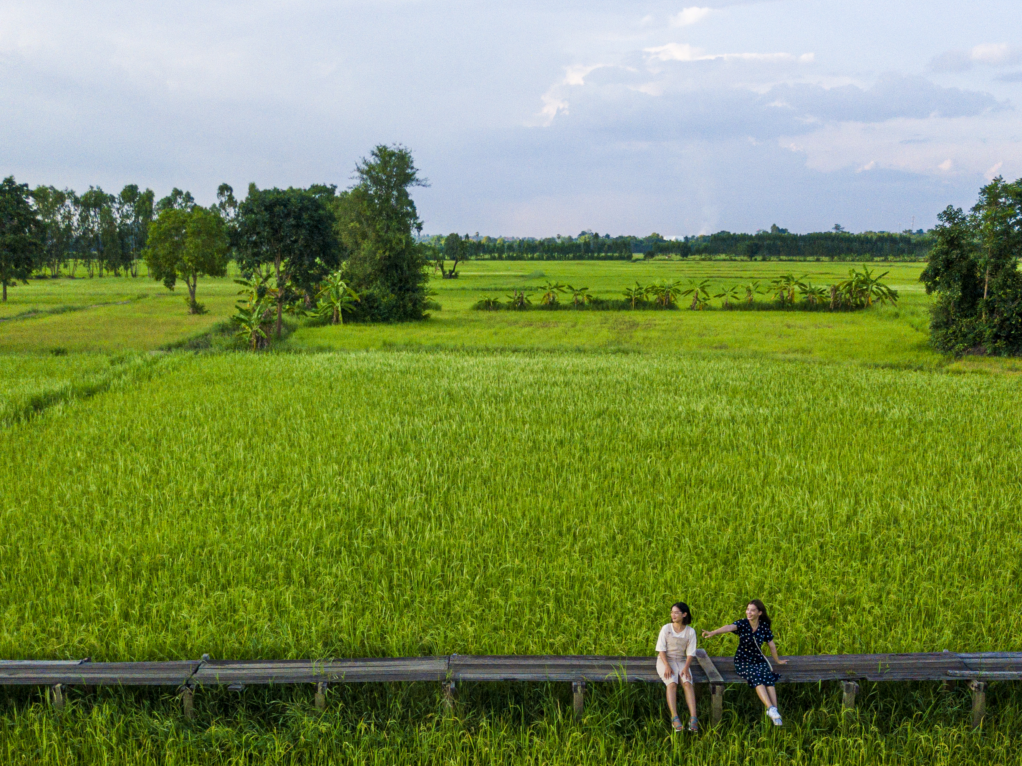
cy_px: 559
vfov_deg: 36.1
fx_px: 1151
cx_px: 507
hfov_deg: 47.9
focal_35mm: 39
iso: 100
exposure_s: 1/1600
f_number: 2.2
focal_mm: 4.73
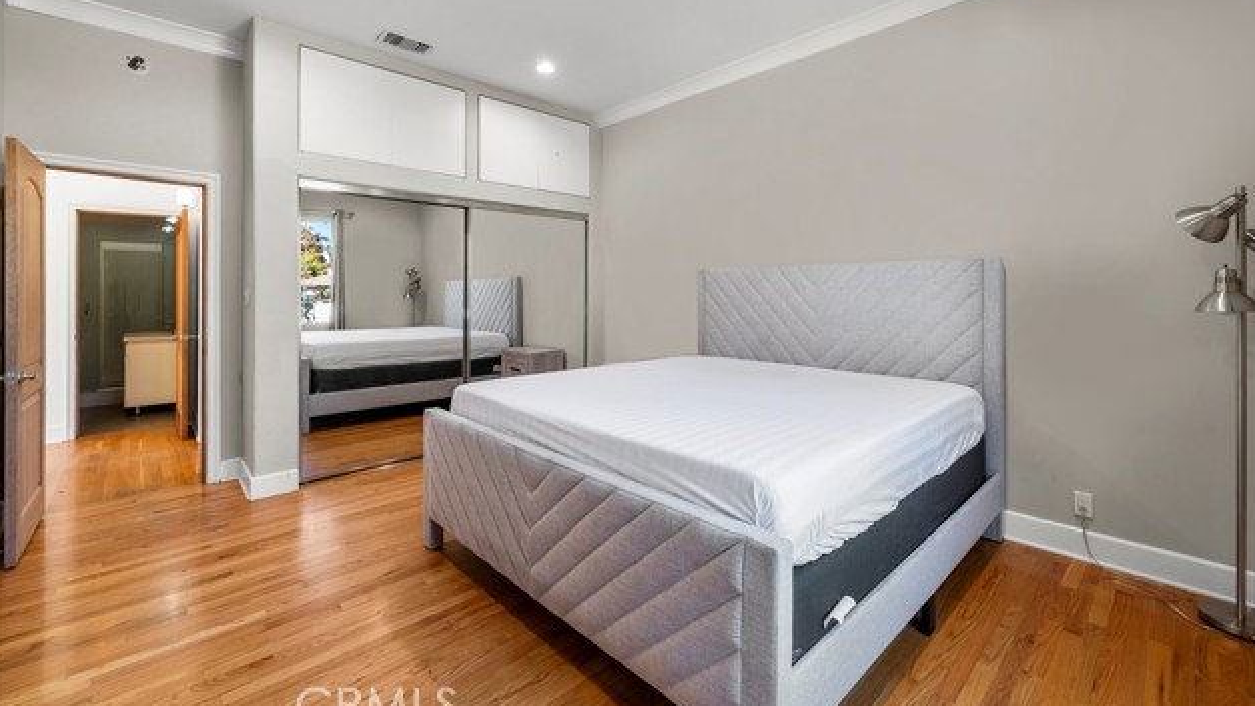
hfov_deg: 103.0
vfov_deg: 70.2
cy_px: 306
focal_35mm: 15
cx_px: 632
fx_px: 499
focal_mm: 14
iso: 250
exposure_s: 1/4
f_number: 9
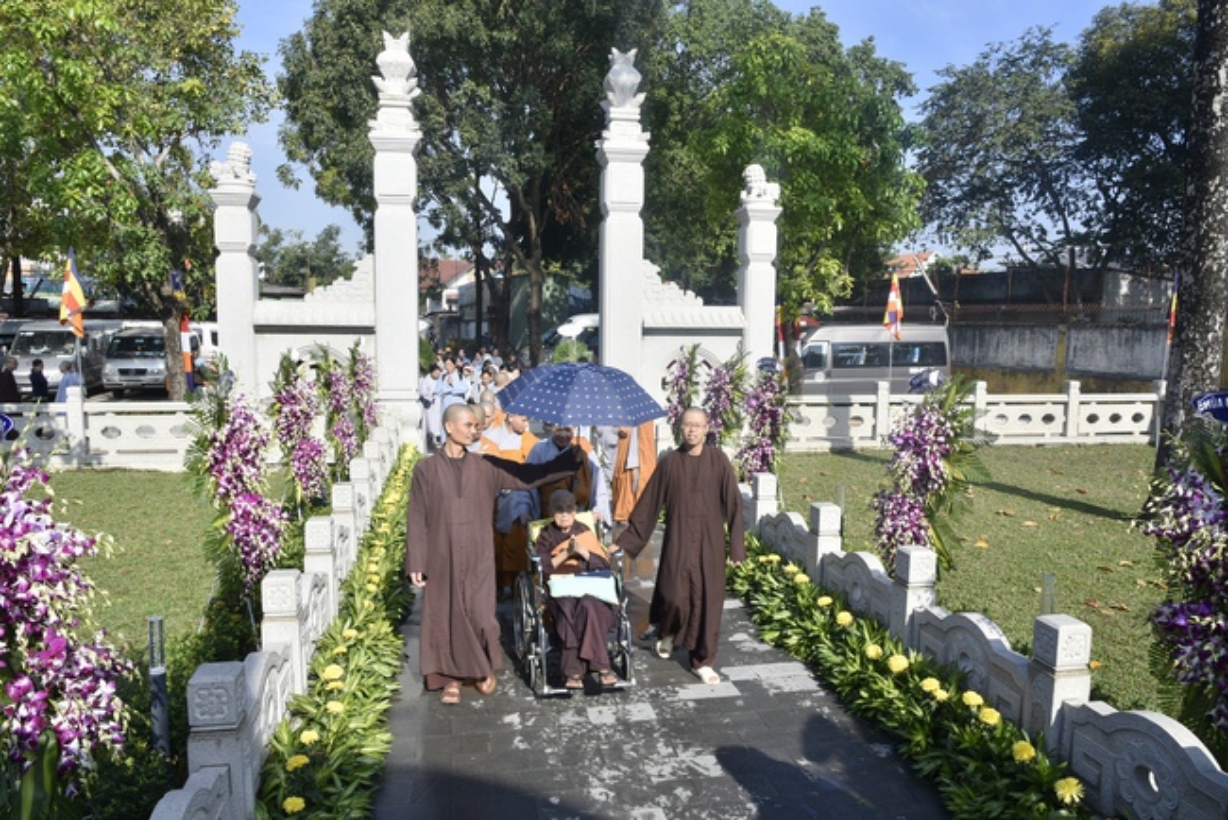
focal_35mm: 24
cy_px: 410
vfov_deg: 53.2
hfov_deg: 73.7
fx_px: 819
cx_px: 614
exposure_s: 1/50
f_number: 16
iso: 100
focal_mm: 24
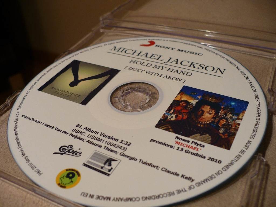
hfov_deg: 50.1
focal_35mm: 37
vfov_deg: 38.7
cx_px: 138
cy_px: 104
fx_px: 295
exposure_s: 1/25
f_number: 2.8
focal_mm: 6.1
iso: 100
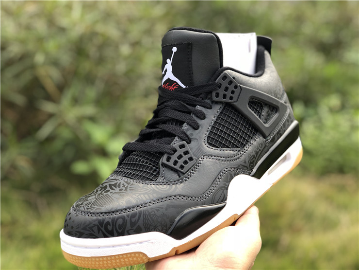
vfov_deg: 28.0
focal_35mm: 52
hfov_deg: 36.8
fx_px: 539
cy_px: 135
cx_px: 180
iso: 16
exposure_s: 1/91
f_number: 2.4
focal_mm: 6
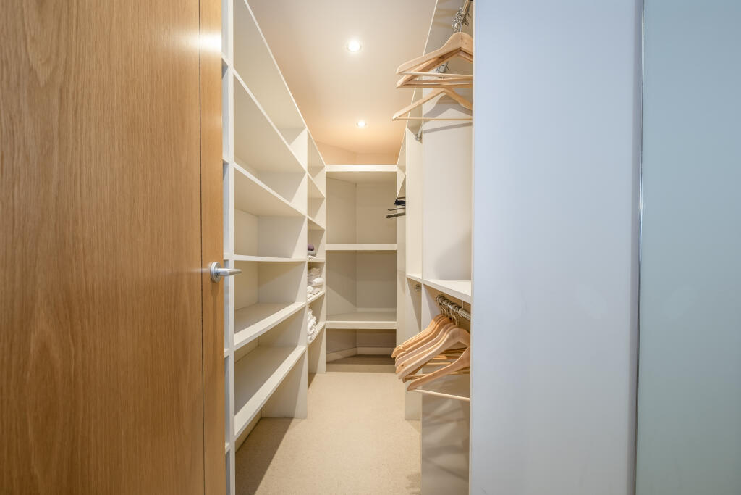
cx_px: 370
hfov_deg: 100.4
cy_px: 248
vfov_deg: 77.3
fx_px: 309
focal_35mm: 15
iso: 320
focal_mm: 10
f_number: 6.4
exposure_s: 1/8
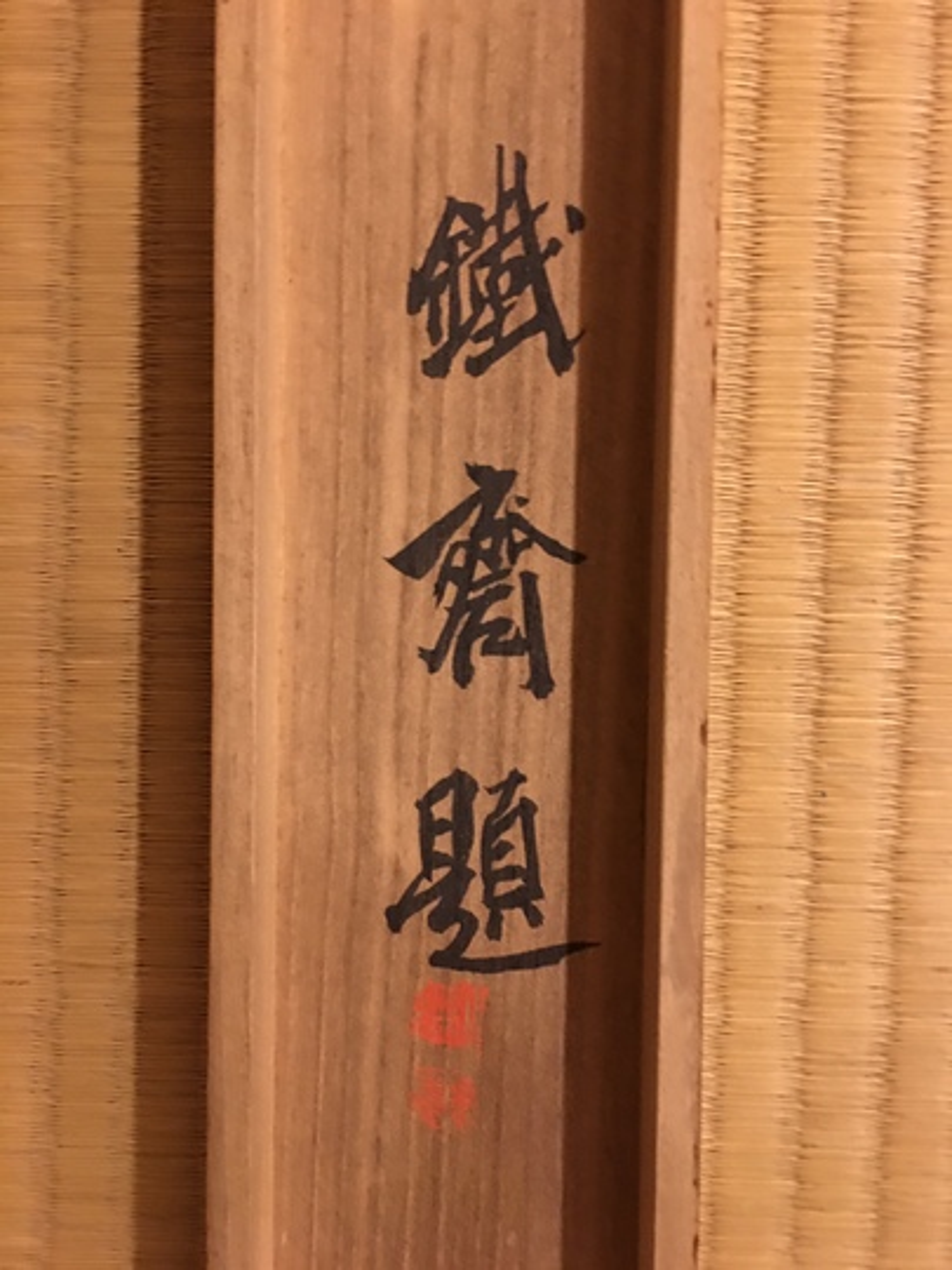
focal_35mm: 29
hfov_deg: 48.2
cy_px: 635
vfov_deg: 61.7
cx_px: 476
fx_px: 1063
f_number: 2.2
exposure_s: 1/4
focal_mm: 4.15
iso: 125
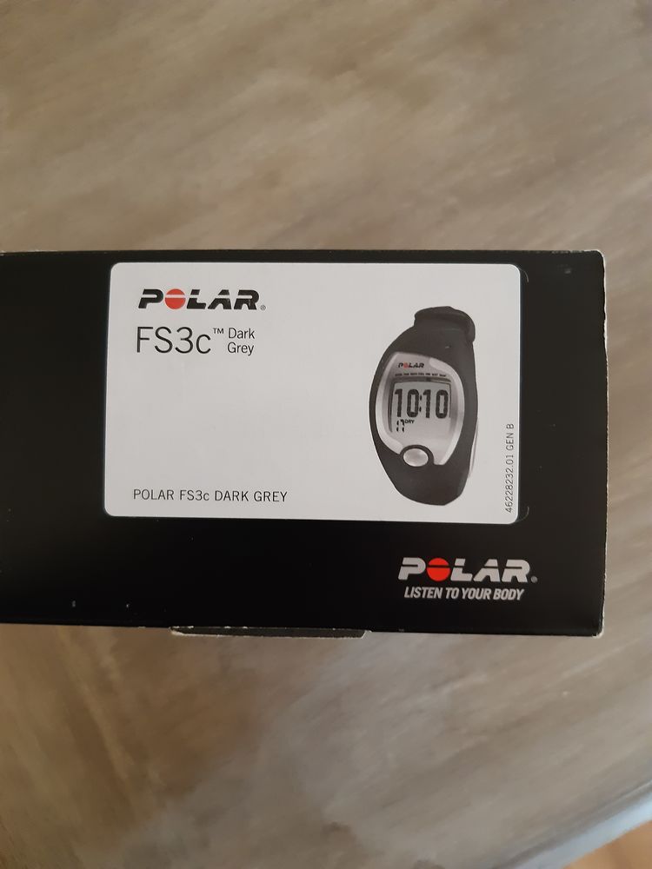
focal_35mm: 26
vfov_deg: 67.3
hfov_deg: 53.1
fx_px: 653
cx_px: 326
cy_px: 434
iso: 320
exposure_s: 1/24
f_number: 1.7
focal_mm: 3.92
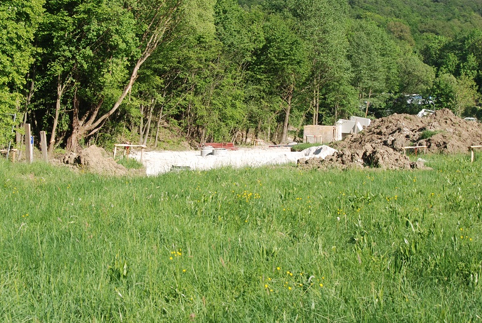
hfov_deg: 30.6
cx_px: 248
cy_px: 155
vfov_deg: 20.7
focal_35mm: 66
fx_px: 882
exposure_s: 1/200
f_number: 7.1
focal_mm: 29
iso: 100
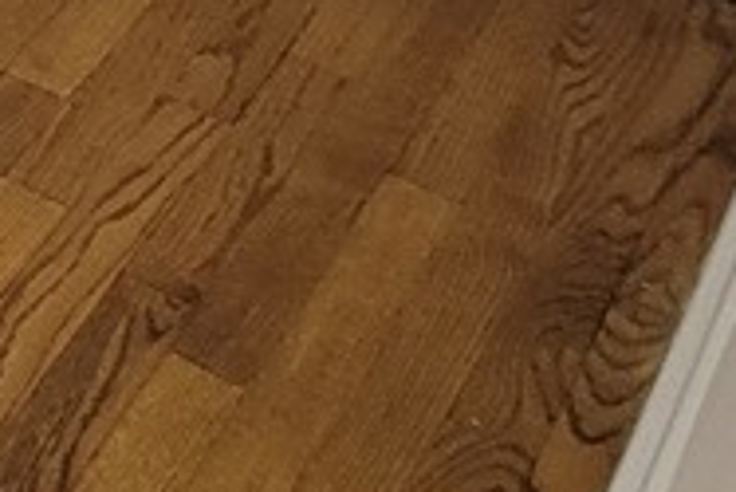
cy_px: -661
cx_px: -1771
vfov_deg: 11.2
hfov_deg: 9.9
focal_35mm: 104
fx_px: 2128
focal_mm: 2.2
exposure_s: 1/60
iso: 200
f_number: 2.2
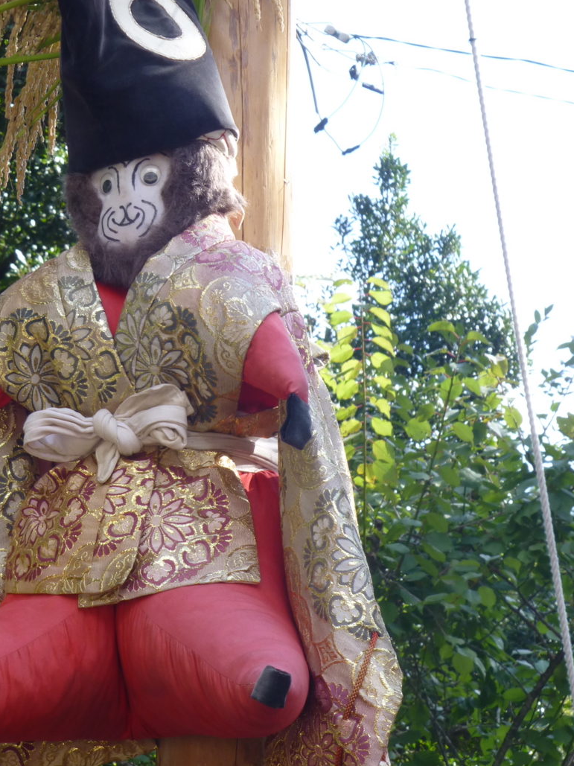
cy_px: 308
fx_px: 3097
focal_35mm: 140
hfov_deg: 10.6
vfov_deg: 14.1
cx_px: 135
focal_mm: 16.1
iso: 100
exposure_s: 1/100
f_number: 5.2
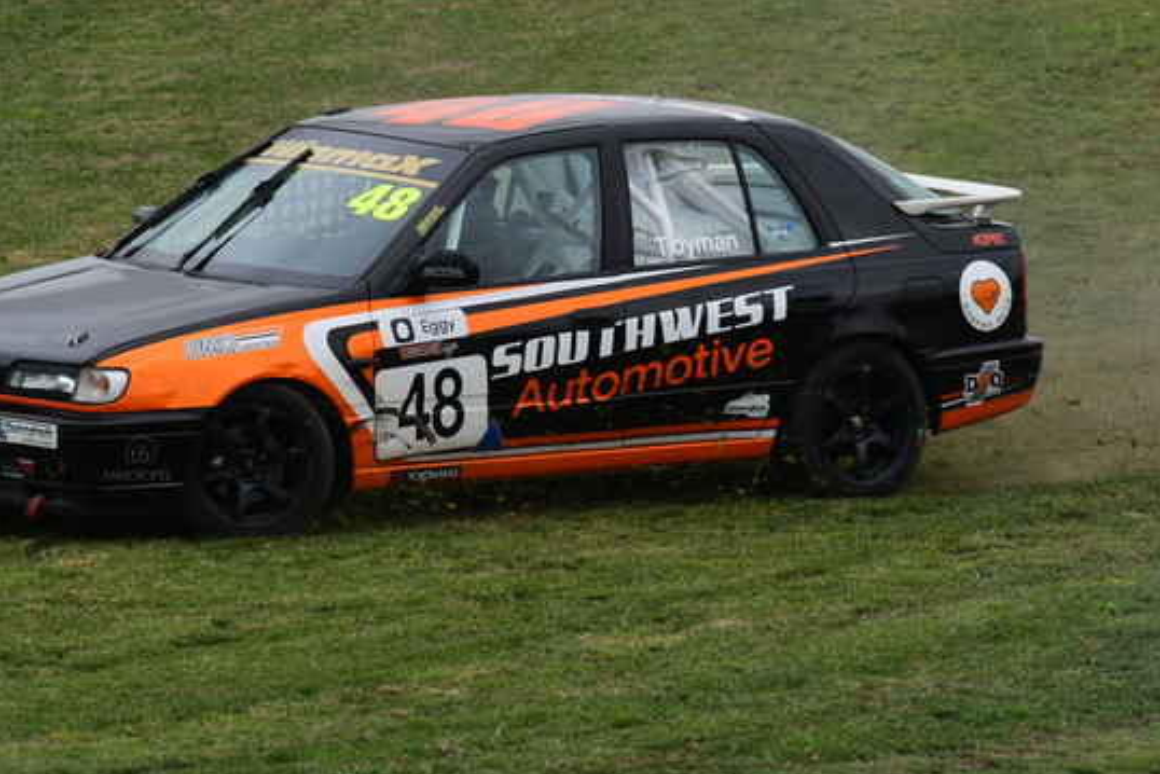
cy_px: 332
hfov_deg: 2.0
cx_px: 511
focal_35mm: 1026
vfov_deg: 1.3
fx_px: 33067
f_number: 11
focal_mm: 460
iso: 500
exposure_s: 1/640
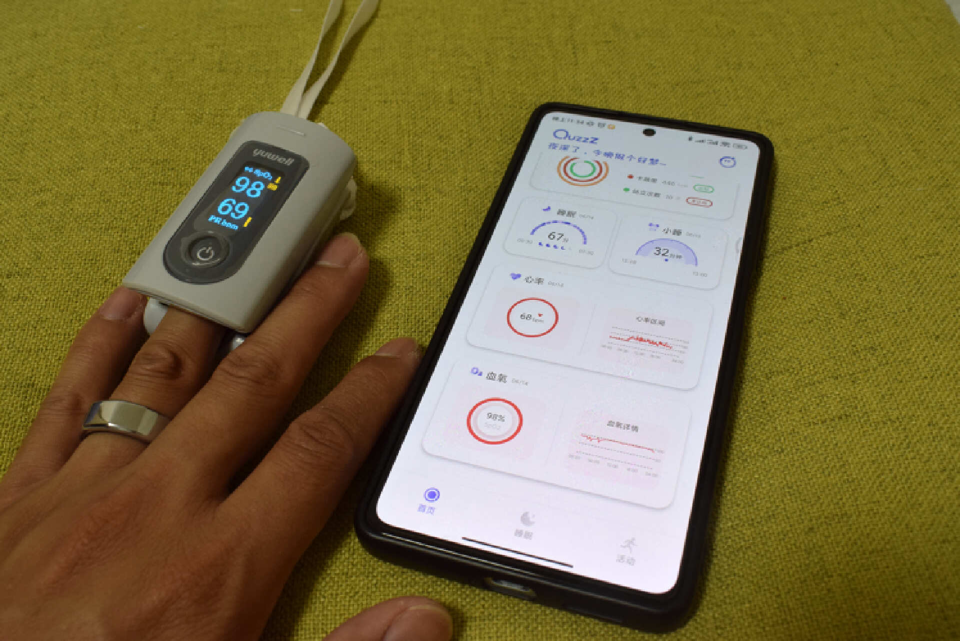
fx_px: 961
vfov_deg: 36.9
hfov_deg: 53.1
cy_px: 320
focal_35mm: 36
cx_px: 480
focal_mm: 24
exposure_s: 1/13
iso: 800
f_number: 11
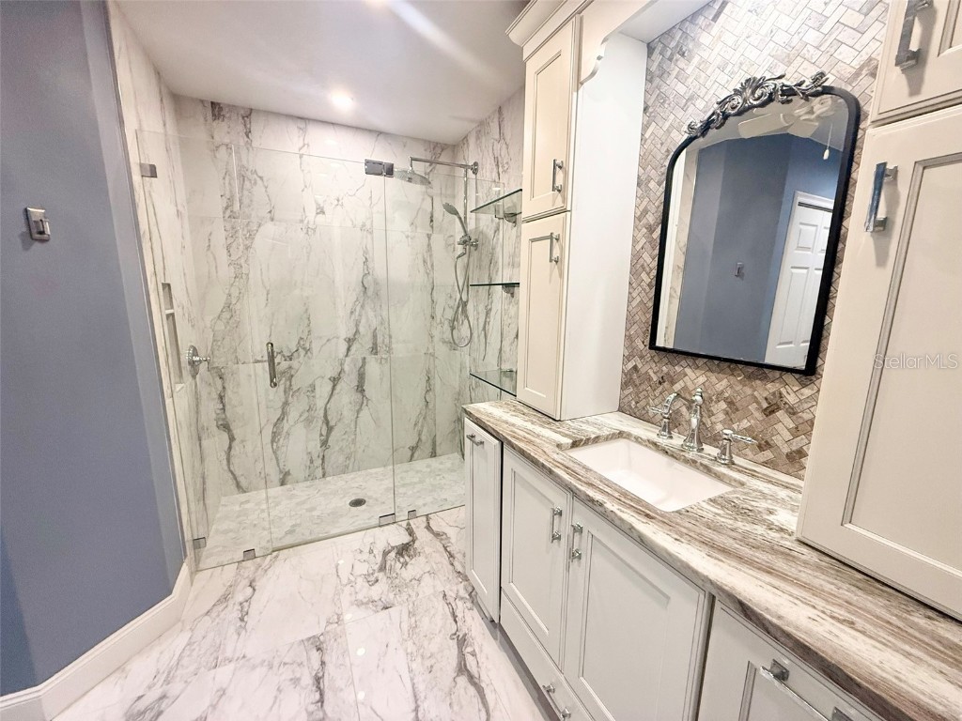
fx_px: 389
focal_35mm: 14
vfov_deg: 85.7
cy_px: 360
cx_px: 481
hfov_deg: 102.1
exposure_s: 1/120
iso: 320
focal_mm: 2.22
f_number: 2.2
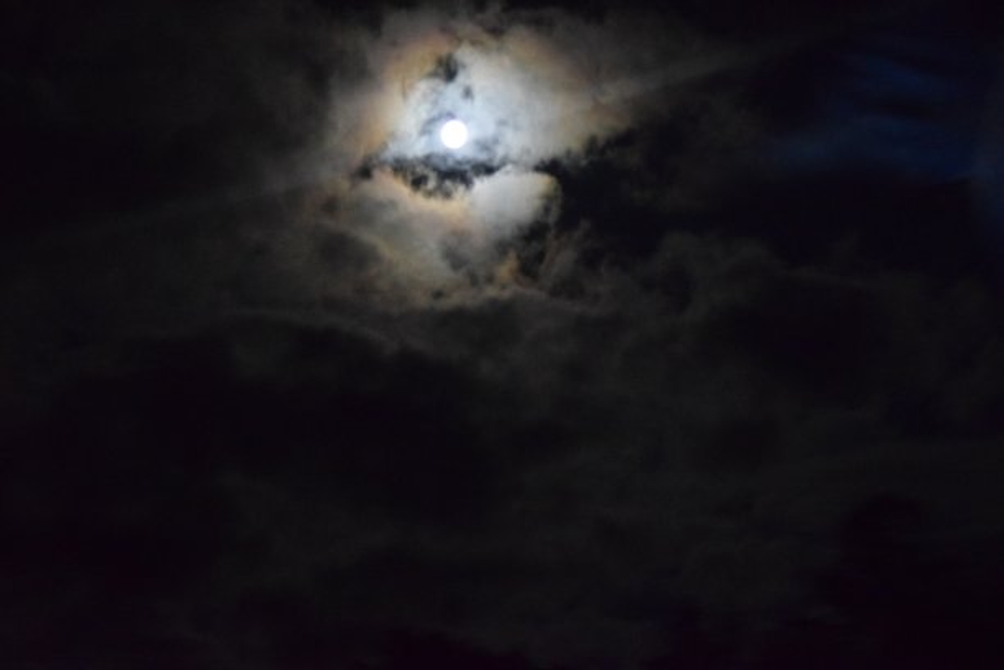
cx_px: 502
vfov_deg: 18.2
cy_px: 335
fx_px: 2092
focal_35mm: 75
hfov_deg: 27.0
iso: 6400
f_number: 1.8
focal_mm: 50
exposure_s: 1/15
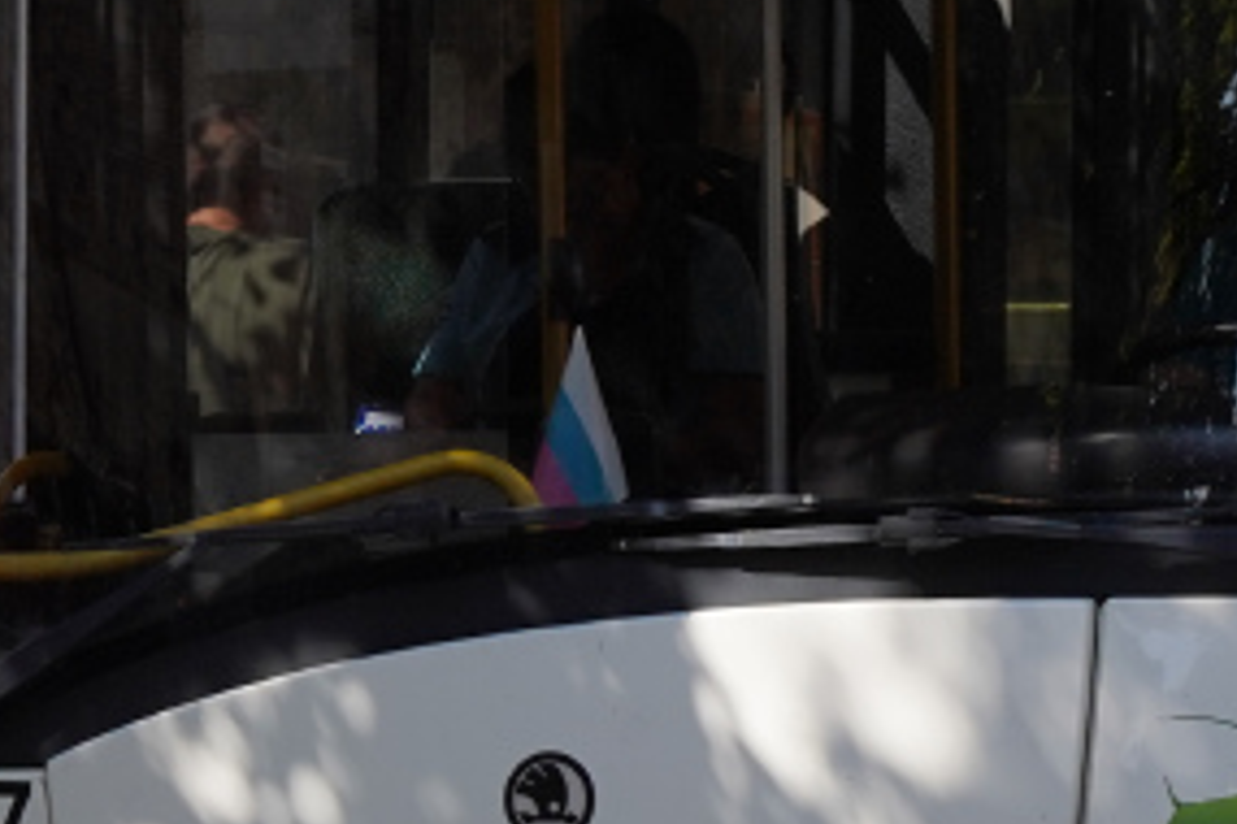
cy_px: -63
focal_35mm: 597
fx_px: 20512
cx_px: 1124
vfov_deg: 2.3
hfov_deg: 3.5
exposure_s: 1/400
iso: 250
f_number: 9
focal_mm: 131
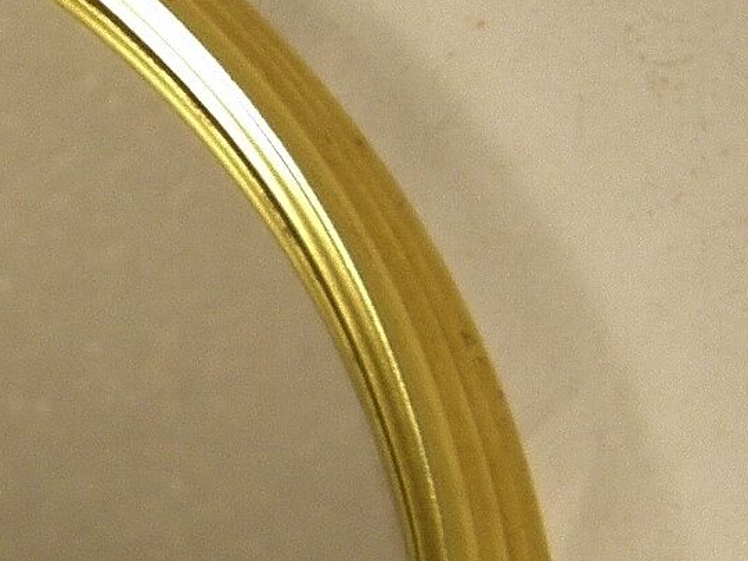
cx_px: -573
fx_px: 3890
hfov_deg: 10.4
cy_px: 790
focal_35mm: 180
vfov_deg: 8.1
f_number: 3.7
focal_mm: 6.8
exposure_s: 1/40
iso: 100
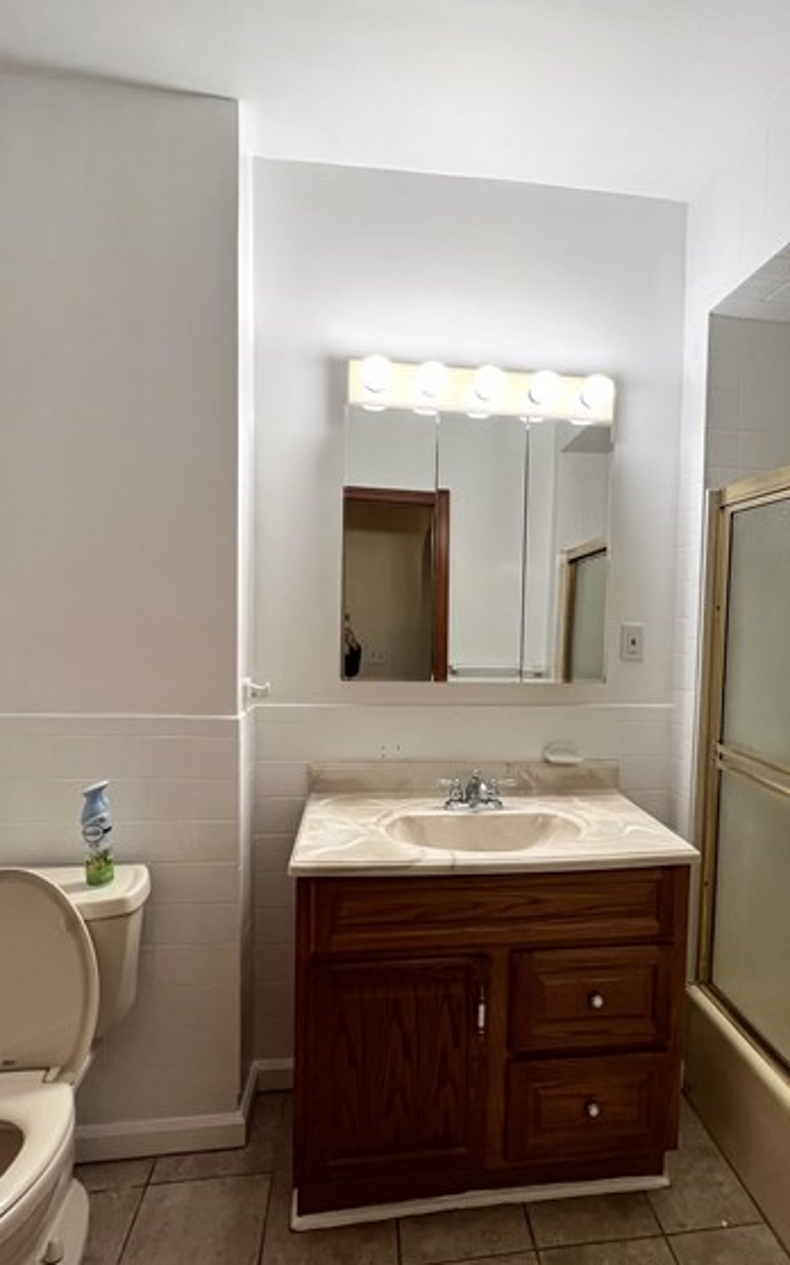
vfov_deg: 88.0
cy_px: 652
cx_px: 465
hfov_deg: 61.8
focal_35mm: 19
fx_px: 655
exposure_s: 1/120
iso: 80
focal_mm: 1.57
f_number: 1.8
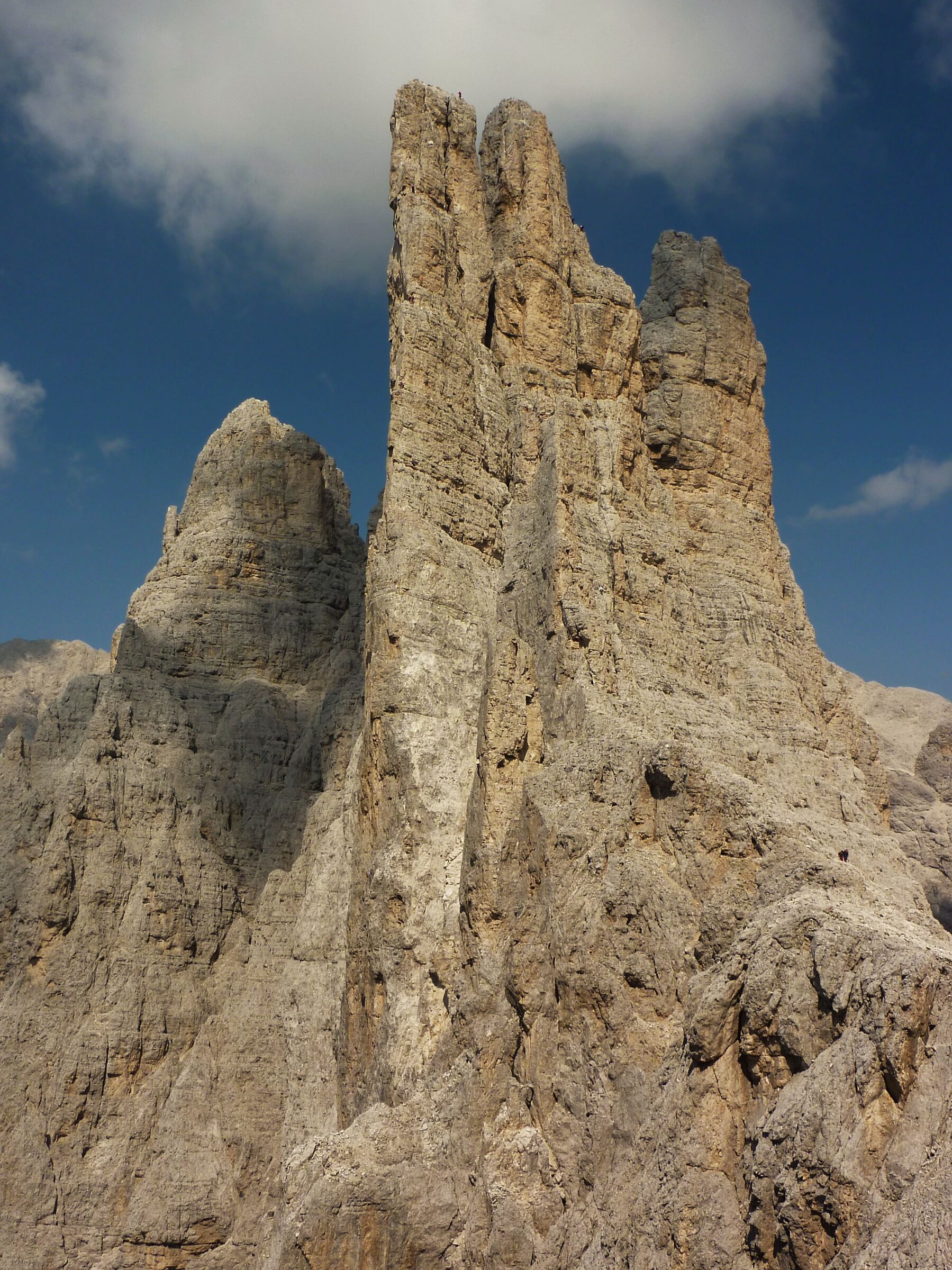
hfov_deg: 40.7
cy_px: 635
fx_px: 1284
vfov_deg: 52.6
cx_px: 476
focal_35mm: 35
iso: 80
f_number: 5.6
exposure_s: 1/800
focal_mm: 5.7
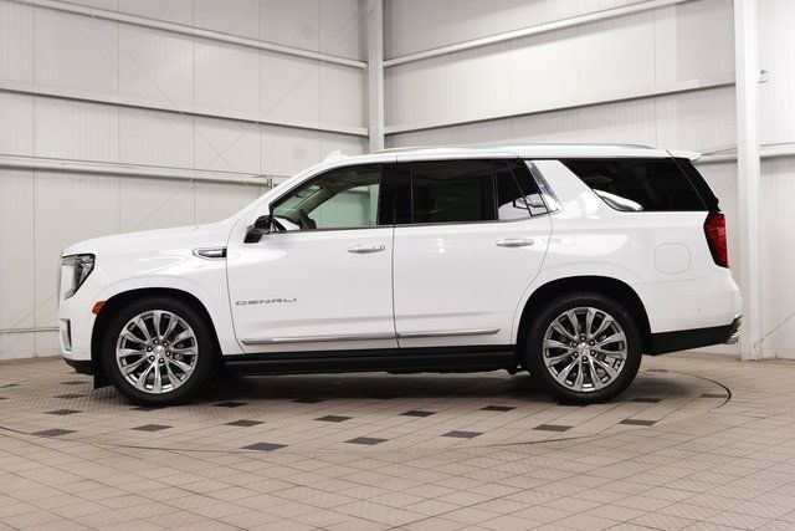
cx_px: 398
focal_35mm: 44
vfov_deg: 30.9
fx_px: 961
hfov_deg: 45.0
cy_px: 266
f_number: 8
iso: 1000
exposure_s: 1/60
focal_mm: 29
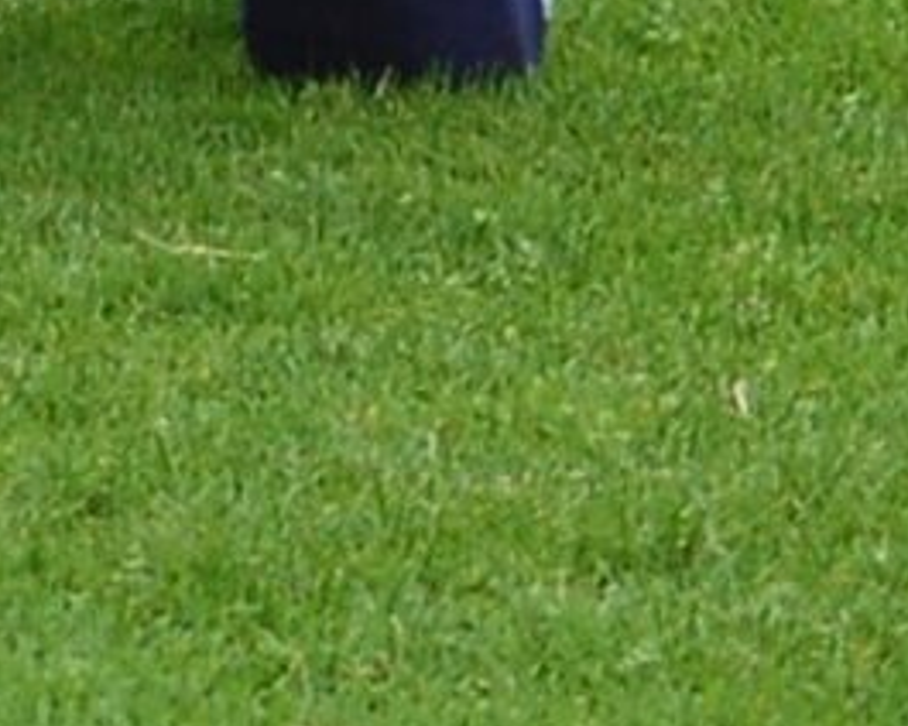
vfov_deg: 1.9
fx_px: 21955
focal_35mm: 817
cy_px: -1688
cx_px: -846
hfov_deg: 2.4
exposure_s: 1/800
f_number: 4
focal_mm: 70
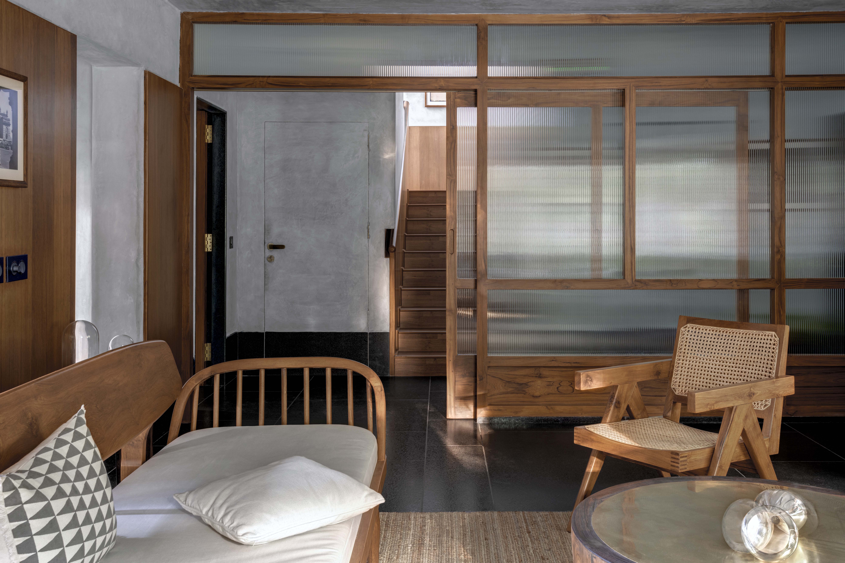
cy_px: 282
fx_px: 822
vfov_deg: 37.9
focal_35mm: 35
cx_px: 422
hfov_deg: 54.4
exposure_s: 5
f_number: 16
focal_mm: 35
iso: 400
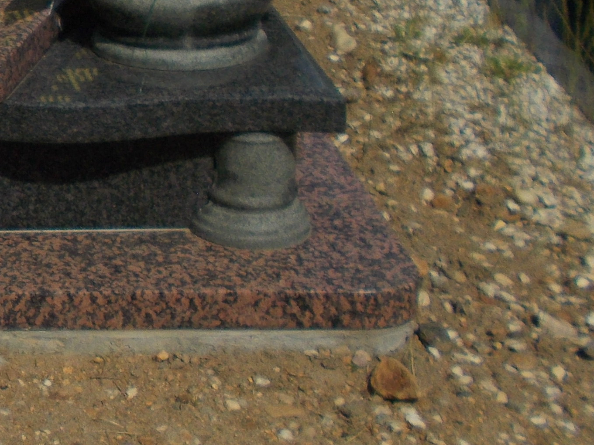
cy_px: 71
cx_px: -251
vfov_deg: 16.6
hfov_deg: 19.8
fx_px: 1510
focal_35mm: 88
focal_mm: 4.6
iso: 80
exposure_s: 1/640
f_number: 8
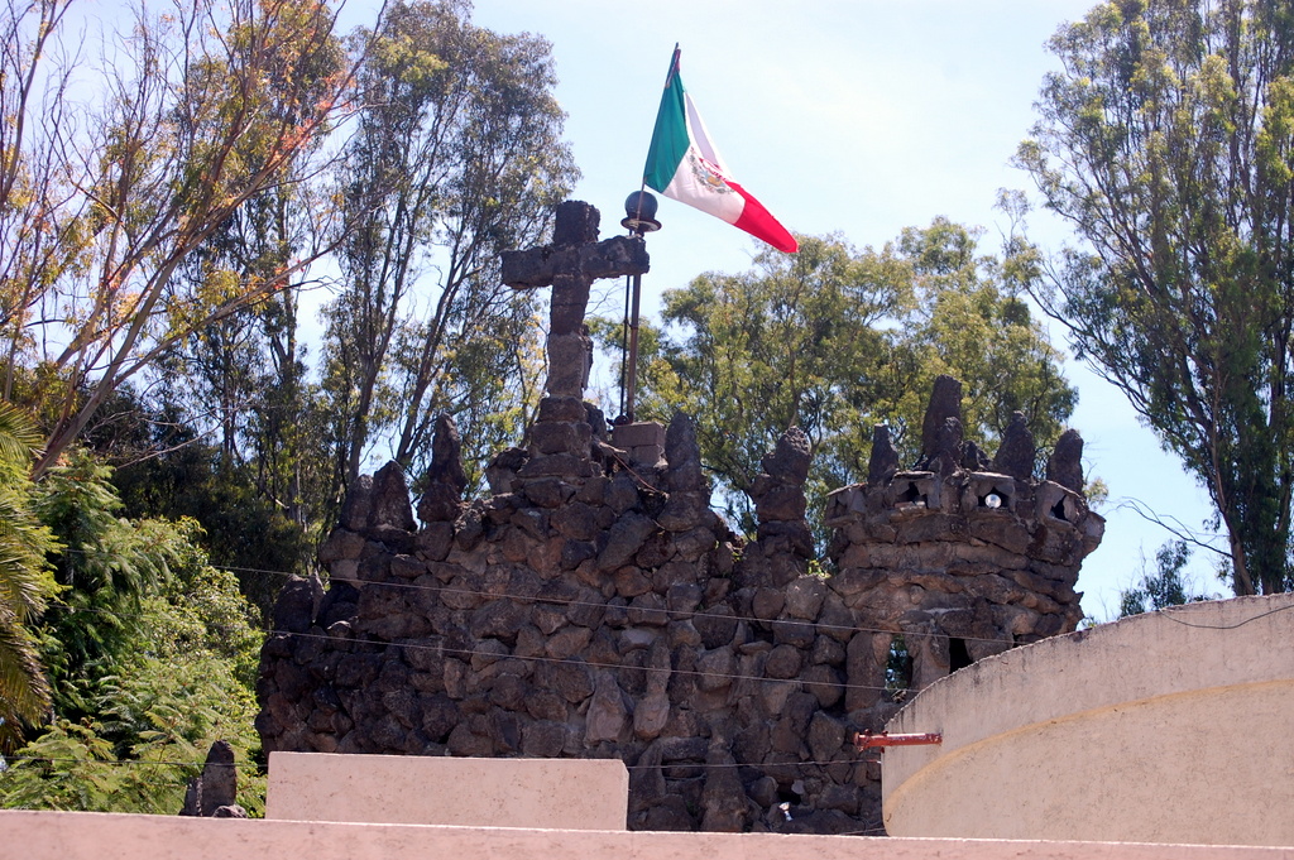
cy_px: 430
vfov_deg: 16.5
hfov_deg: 24.6
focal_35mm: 82
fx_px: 2963
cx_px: 647
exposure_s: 1/200
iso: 200
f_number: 7.1
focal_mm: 55
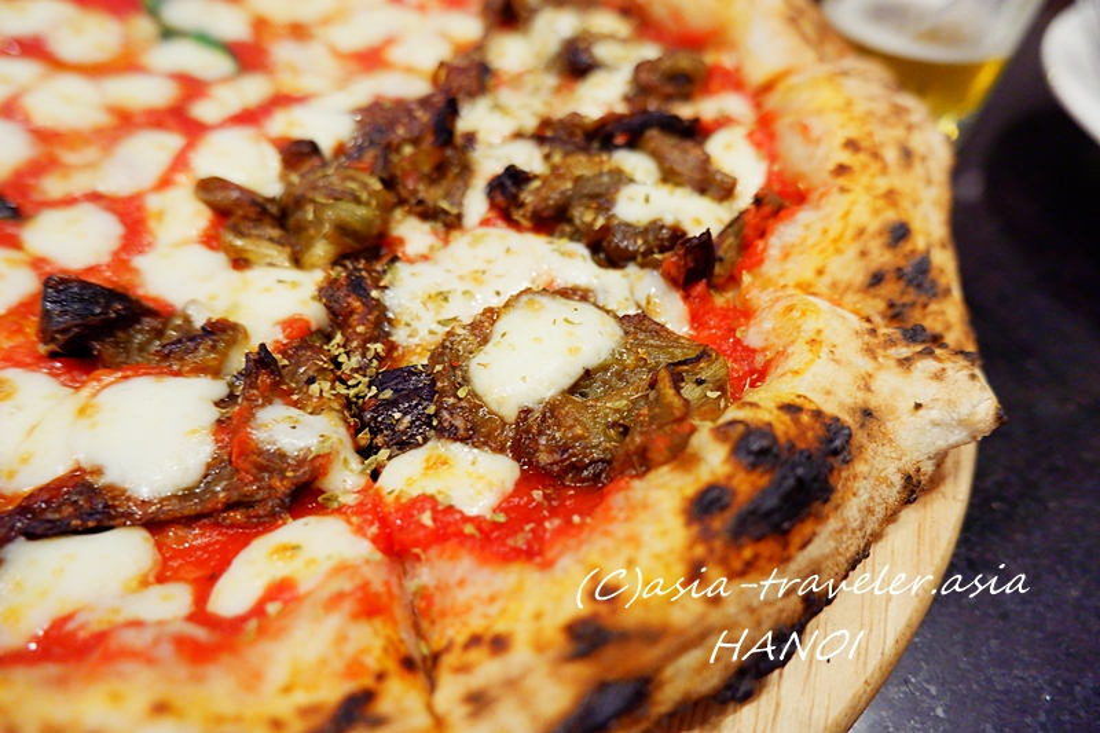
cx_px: 550
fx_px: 703
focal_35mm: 23
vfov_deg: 55.1
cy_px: 366
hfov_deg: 76.1
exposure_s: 1/34
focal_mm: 15
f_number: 3.5
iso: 2000
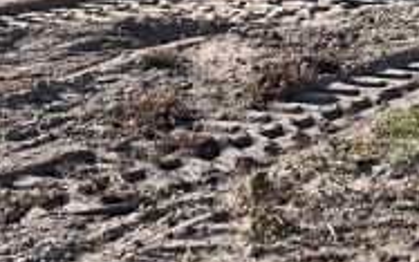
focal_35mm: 151
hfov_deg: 13.1
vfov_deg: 8.2
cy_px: -275
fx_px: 1725
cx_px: 641
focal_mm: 5.1
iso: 50
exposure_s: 1/5319
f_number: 1.6
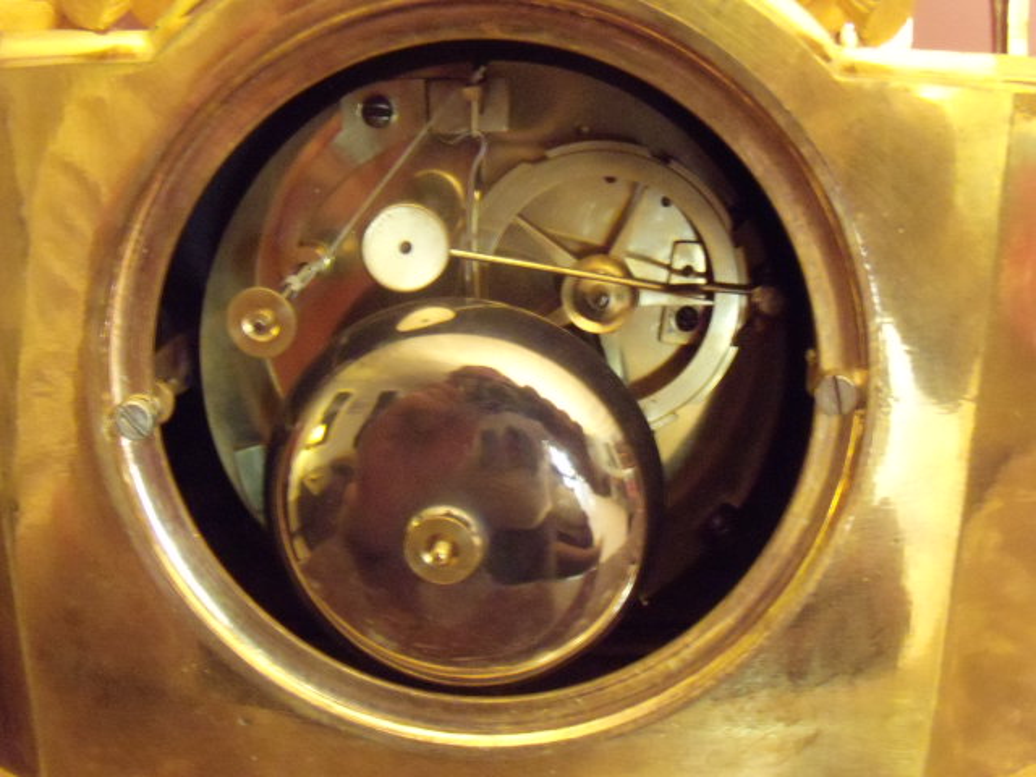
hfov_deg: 51.4
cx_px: 518
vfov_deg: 39.7
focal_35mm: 36
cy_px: 388
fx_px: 1077
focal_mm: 6.4
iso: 800
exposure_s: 1/6
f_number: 3.6
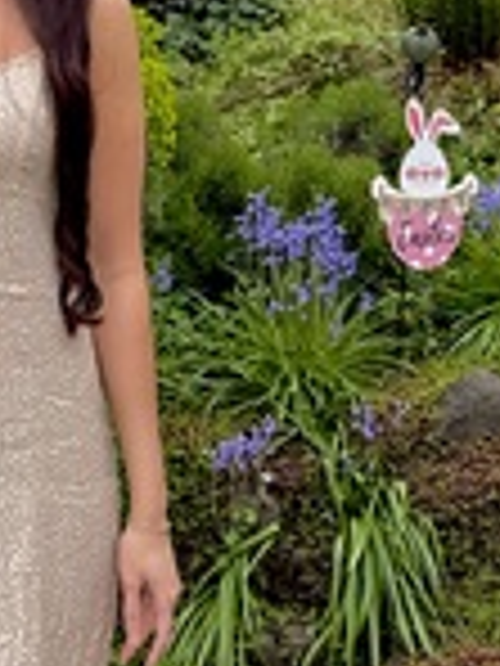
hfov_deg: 17.7
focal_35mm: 81
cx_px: -25
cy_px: -130
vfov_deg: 22.3
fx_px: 1560
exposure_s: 1/1901
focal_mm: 6.76
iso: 100
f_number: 1.78
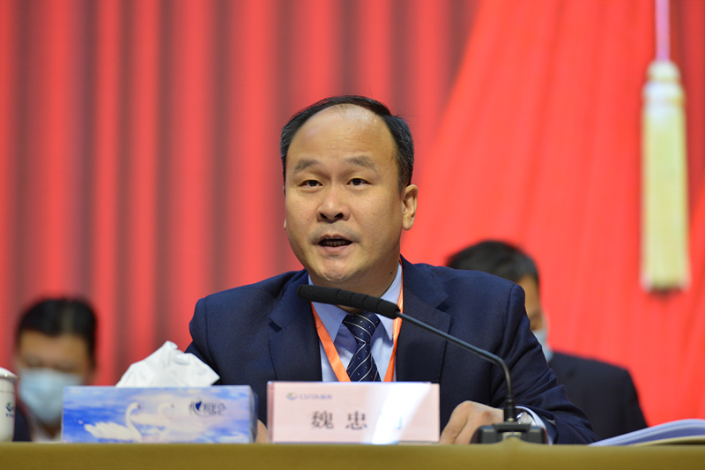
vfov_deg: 6.9
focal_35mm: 200
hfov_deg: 10.3
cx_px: 352
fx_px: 3916
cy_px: 235
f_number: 3.5
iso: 1000
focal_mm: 200
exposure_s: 1/320
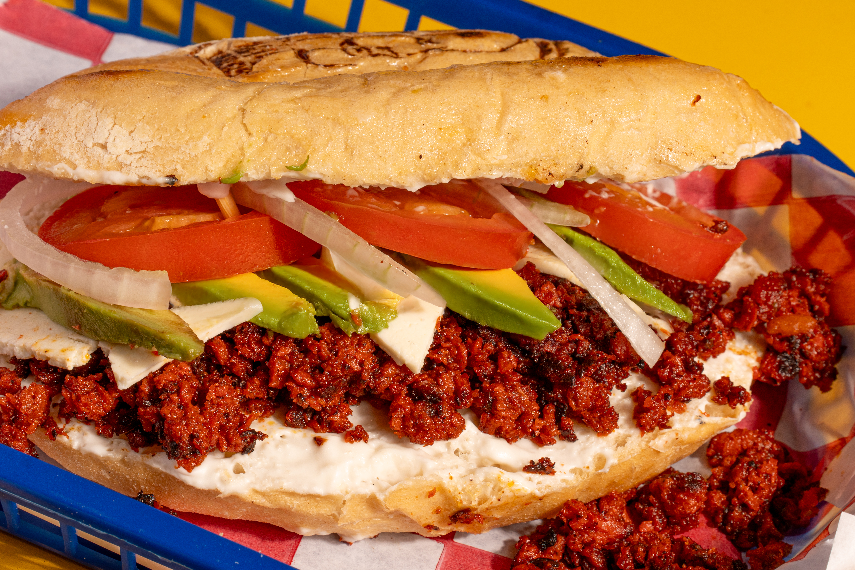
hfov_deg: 16.1
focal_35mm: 127
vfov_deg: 10.8
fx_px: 3016
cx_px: 457
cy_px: 306
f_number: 13
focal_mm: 70
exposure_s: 1/125
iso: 100
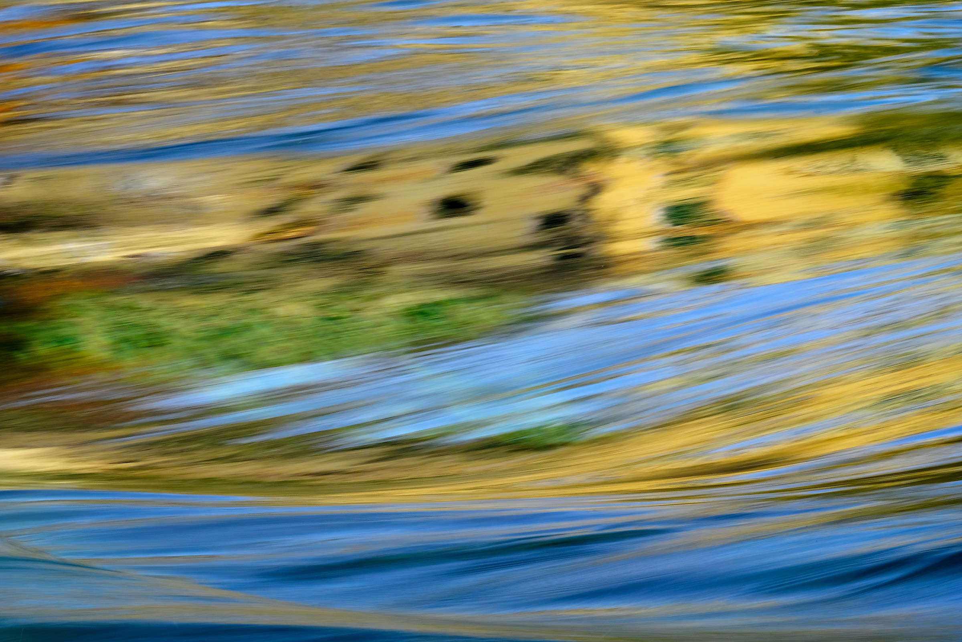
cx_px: 481
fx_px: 5932
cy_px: 321
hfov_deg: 9.3
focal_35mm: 222
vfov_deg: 6.2
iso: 100
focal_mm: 147.9
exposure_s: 1/10
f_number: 22
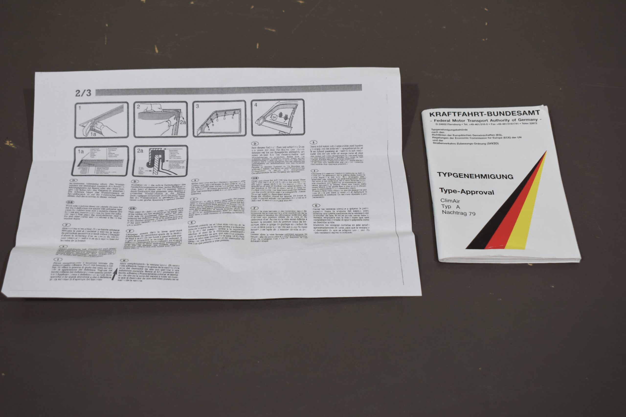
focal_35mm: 46
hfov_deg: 42.3
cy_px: 208
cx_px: 313
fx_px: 809
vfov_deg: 28.9
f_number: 5.6
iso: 360
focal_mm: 31
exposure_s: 1/125
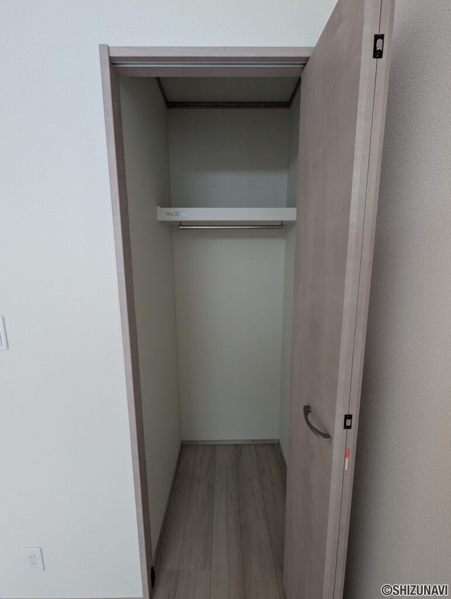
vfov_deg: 106.1
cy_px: 300
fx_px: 225
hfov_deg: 90.1
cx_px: 226
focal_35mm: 13
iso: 344
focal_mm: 1.95
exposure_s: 1/23.8
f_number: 2.2
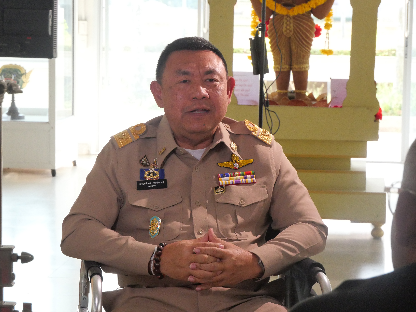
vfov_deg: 14.1
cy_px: 156
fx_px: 1262
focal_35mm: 105
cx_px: 200
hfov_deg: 18.7
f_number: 8
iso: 3200
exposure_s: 1/320
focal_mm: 47
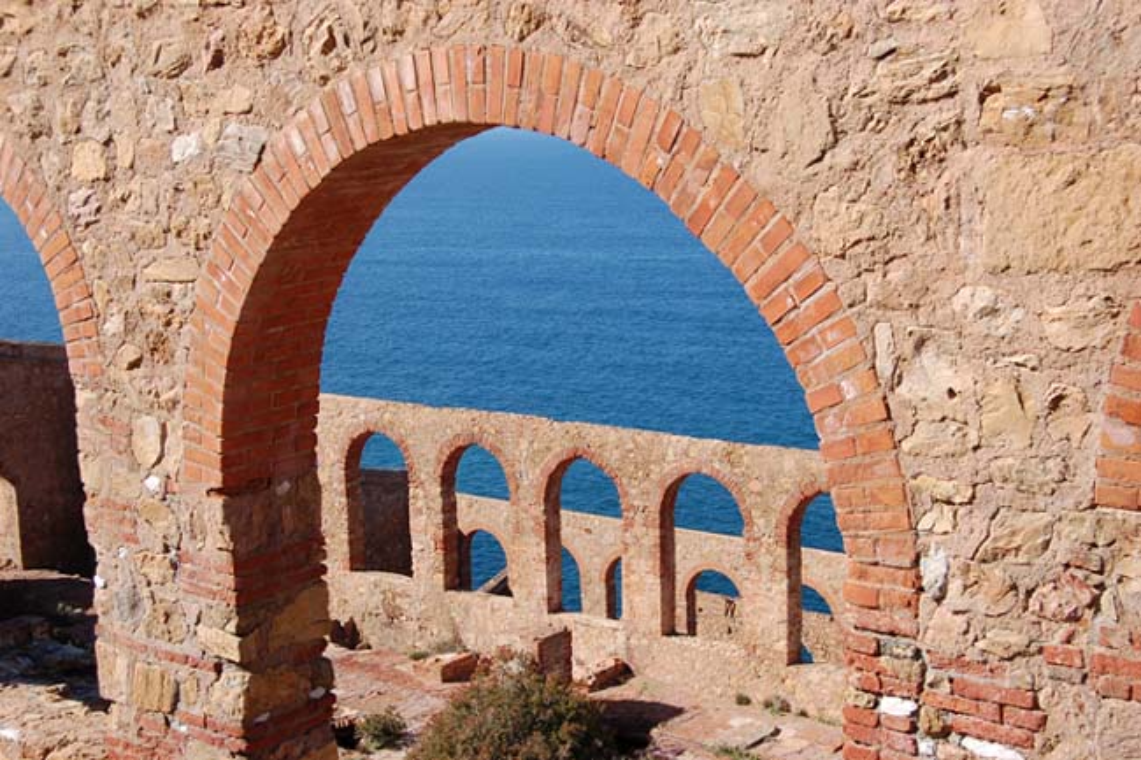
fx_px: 1663
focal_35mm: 52
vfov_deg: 25.7
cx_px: 570
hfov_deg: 37.9
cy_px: 380
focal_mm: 35
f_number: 9
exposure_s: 1/320
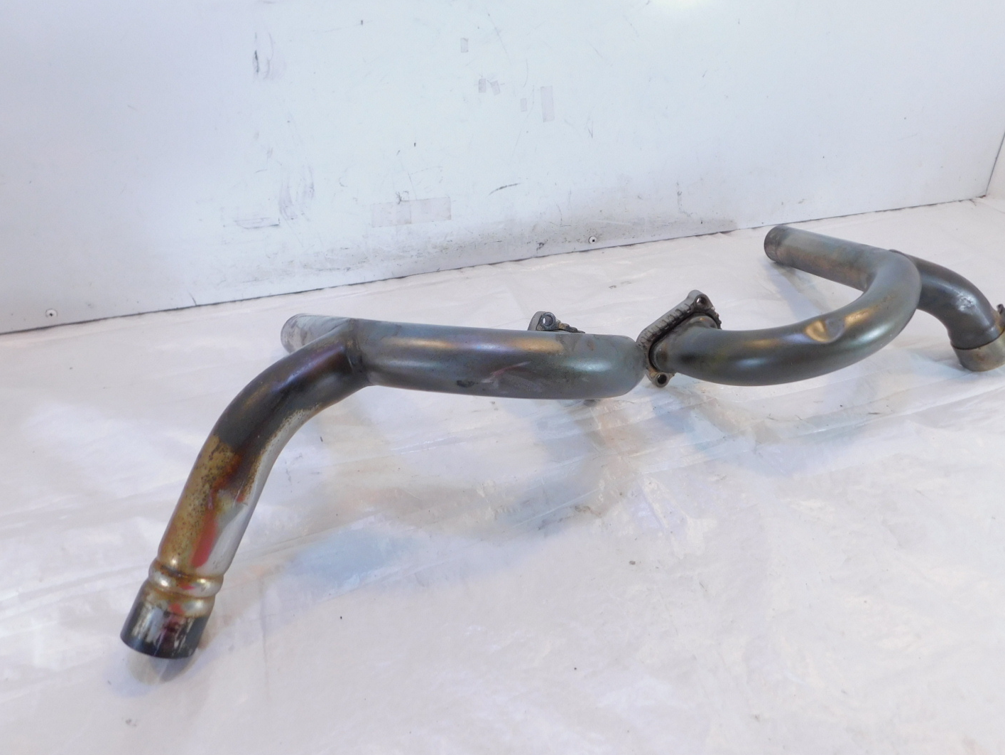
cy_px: 343
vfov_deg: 53.0
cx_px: 553
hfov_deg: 67.1
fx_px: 755
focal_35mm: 26
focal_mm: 4
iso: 220
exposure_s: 1/30
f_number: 3
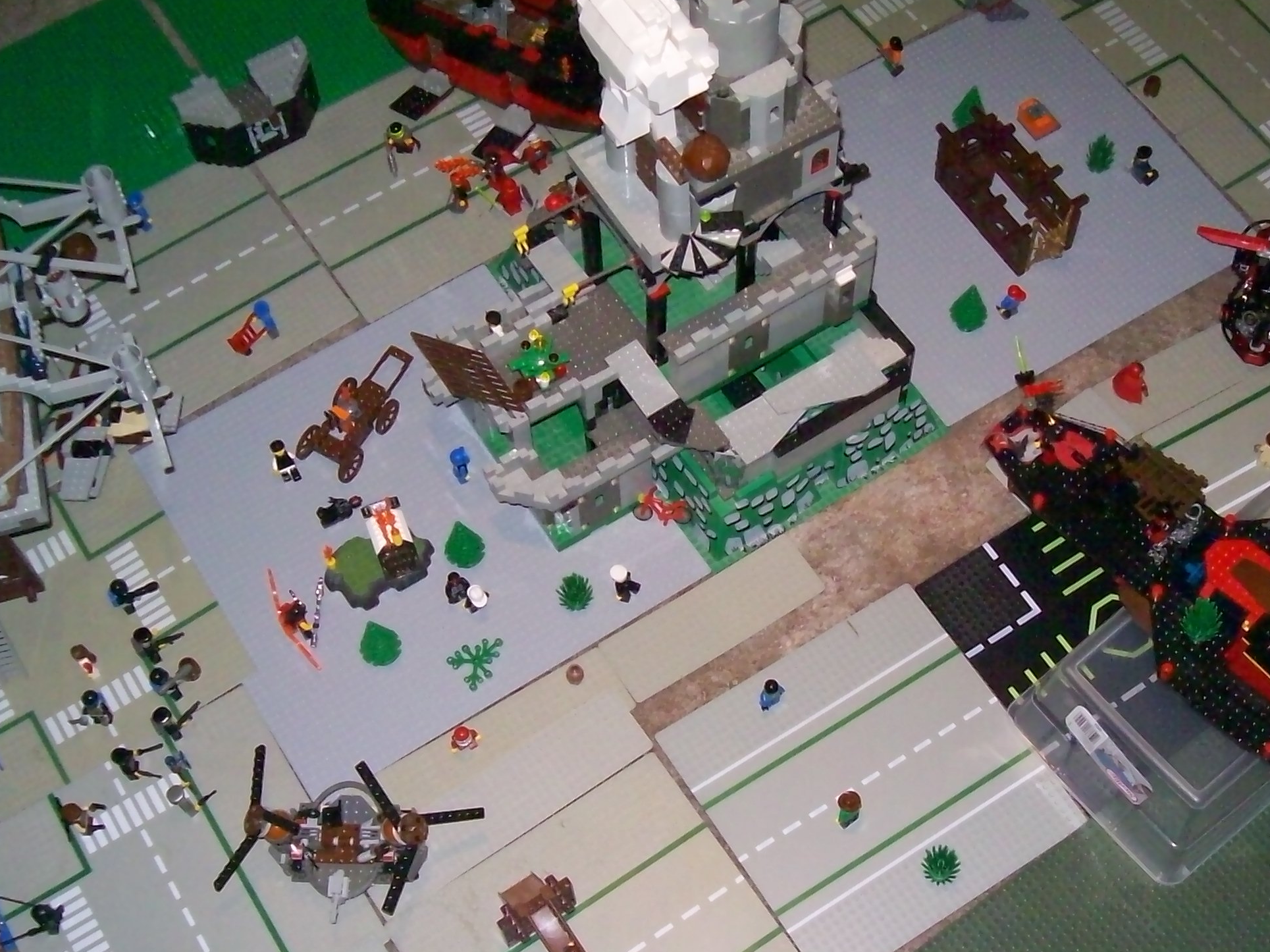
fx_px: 1761
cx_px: 729
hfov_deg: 39.6
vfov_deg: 30.3
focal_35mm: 48
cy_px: 461
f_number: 2.7
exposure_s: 1/128
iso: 200
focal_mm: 6
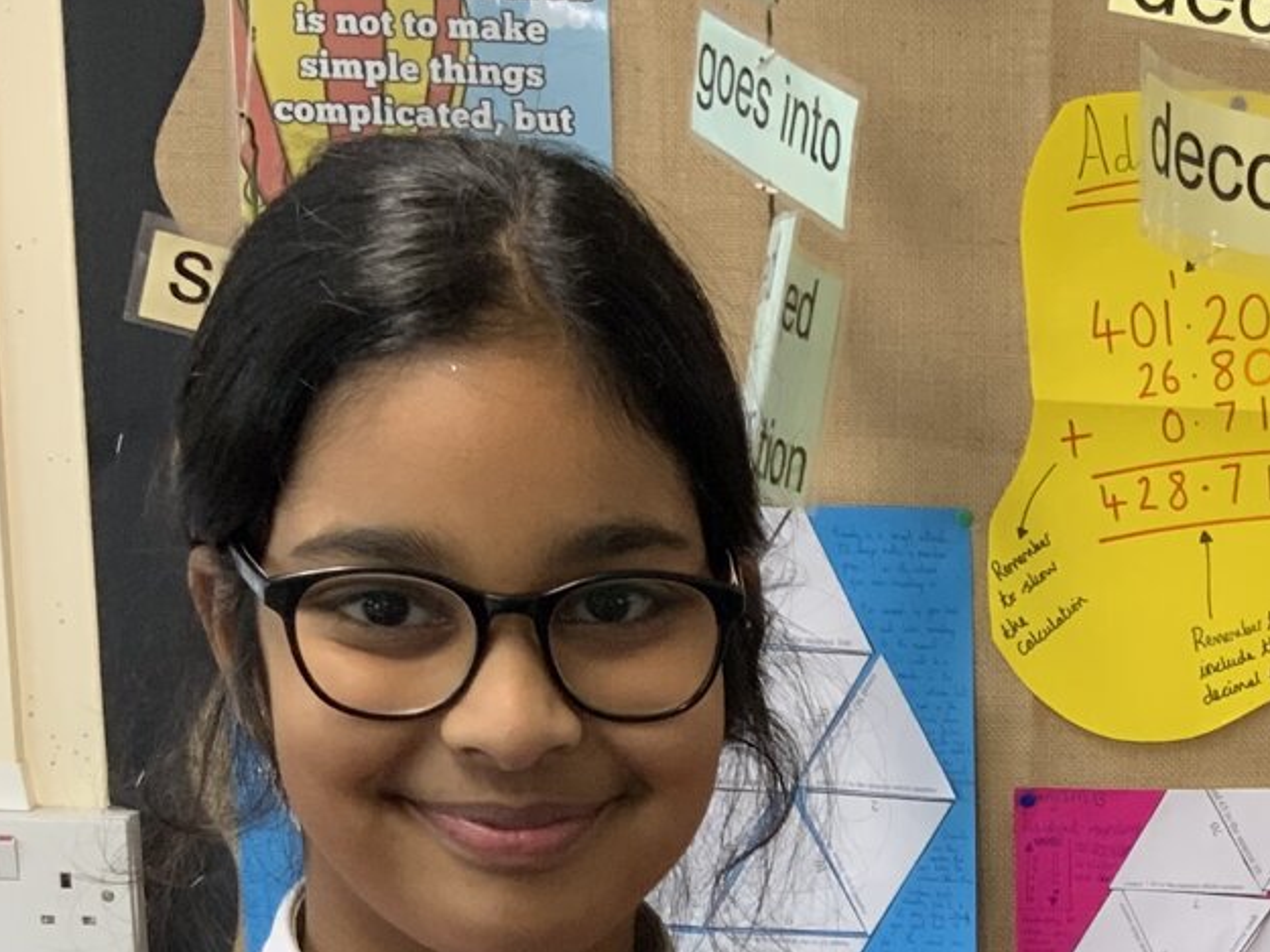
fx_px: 3486
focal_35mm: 95
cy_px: 1423
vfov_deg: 14.5
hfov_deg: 19.9
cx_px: 1343
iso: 80
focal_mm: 3
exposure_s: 1/60
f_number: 1.8
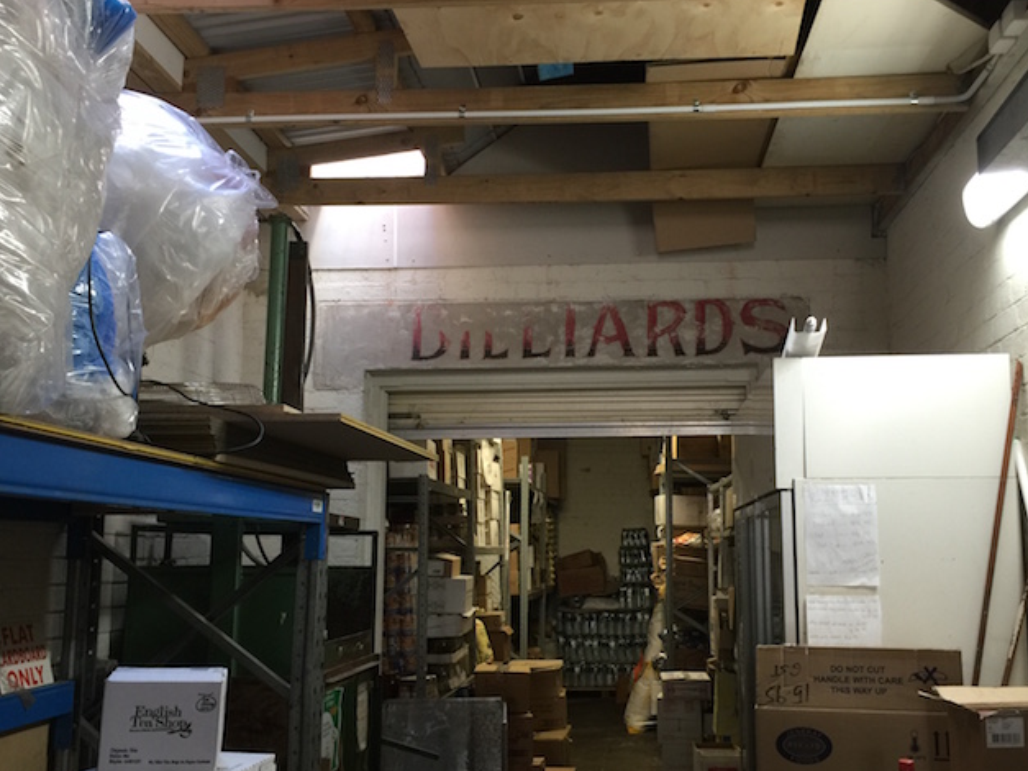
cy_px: 418
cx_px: 564
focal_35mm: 37
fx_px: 1099
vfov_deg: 38.6
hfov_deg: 50.1
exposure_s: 1/17
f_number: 2.2
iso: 50
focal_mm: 4.15
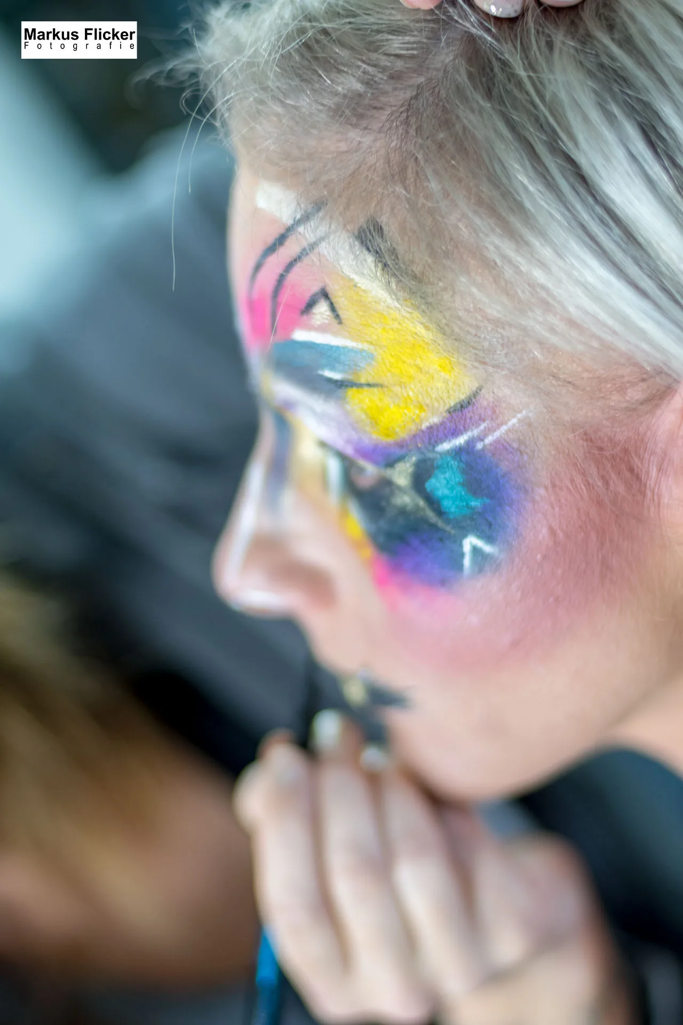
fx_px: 2134
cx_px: 342
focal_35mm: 75
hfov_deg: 18.2
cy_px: 512
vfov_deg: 27.0
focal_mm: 50
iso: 400
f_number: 2
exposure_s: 1/125
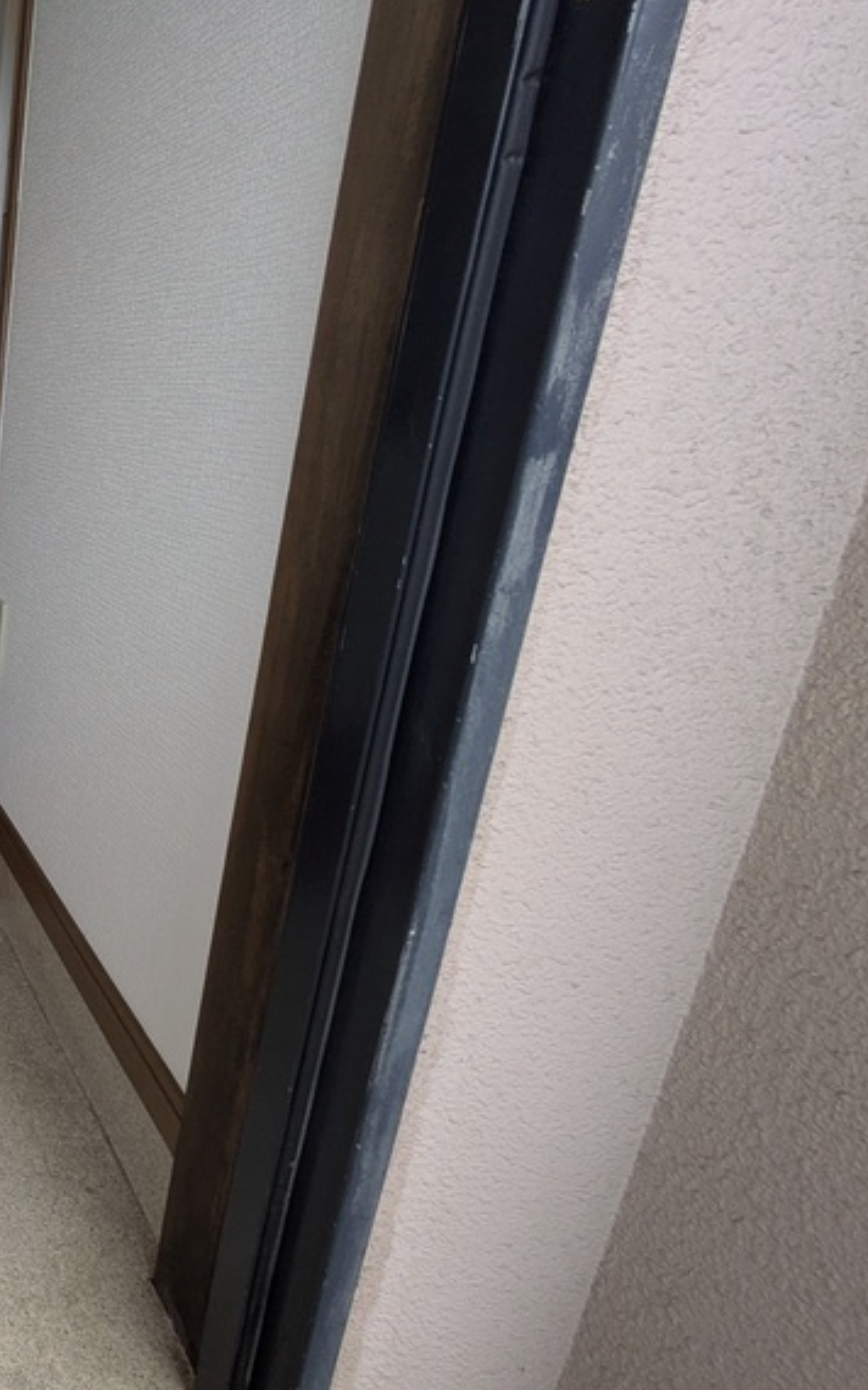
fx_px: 947
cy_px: 661
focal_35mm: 25
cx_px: -285
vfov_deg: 72.5
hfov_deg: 33.8
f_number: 2.2
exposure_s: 1/120
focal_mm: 1.83
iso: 65
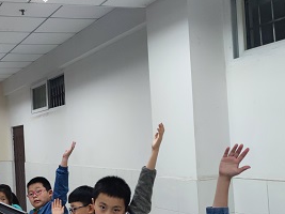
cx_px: 35
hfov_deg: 33.9
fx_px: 444
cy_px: 135
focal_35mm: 54
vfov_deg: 26.9
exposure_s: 1/100
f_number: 1.69
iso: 233
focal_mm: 6.72
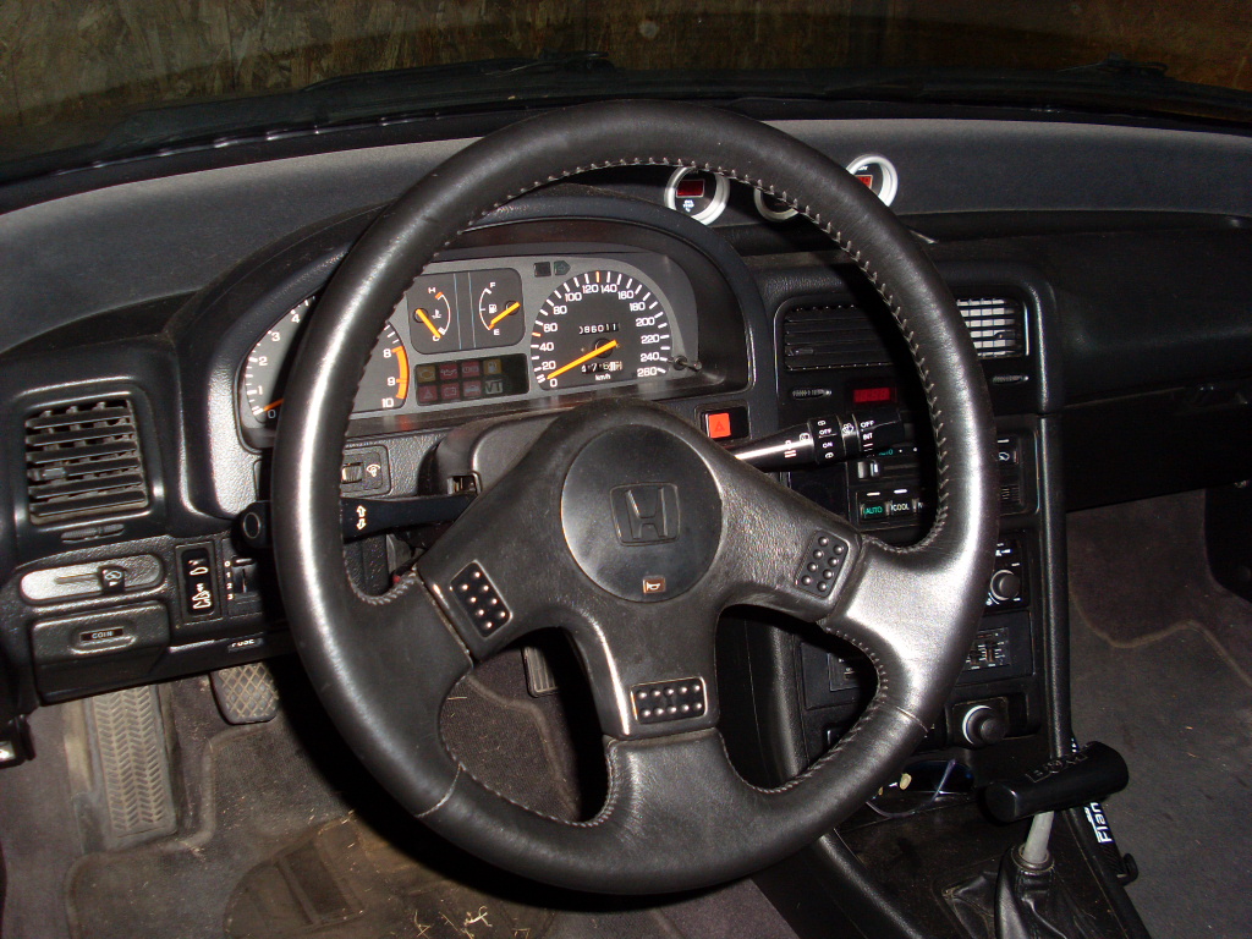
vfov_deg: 37.7
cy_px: 470
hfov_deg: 49.0
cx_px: 626
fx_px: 1374
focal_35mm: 38
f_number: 3
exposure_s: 1/45
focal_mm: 6.3
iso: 100
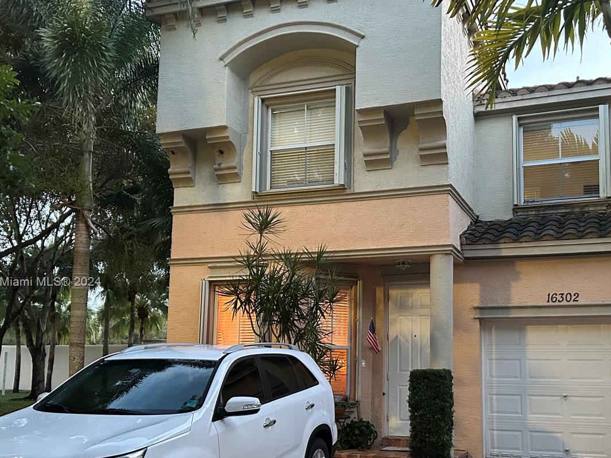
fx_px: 688
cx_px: 376
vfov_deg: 36.6
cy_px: 283
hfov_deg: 47.5
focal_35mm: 39
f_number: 1.5
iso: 640
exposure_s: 1/40
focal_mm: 5.7
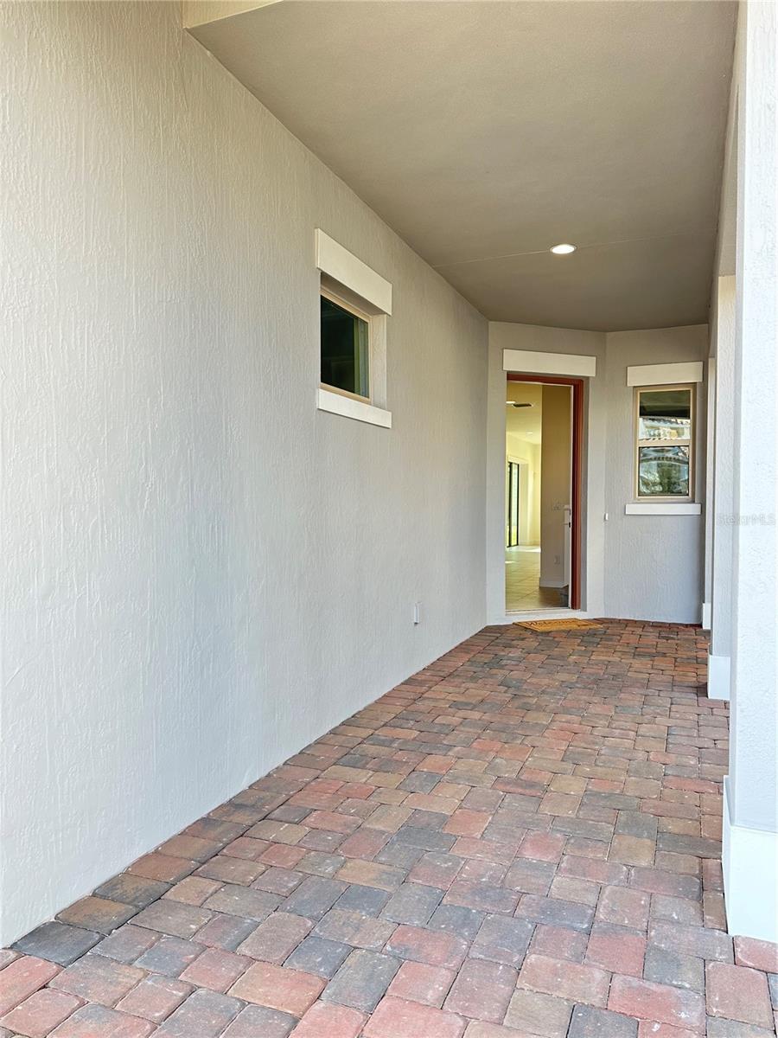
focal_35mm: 24
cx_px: 389
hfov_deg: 56.8
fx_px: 719
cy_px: 519
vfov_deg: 71.6
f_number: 1.78
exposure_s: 1/121
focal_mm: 6.86
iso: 80
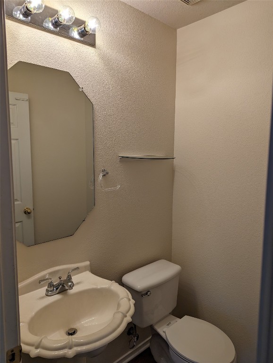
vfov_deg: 71.5
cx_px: 136
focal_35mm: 24
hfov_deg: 56.9
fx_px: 252
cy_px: 182
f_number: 1.85
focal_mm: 6.81
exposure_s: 1/120
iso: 53
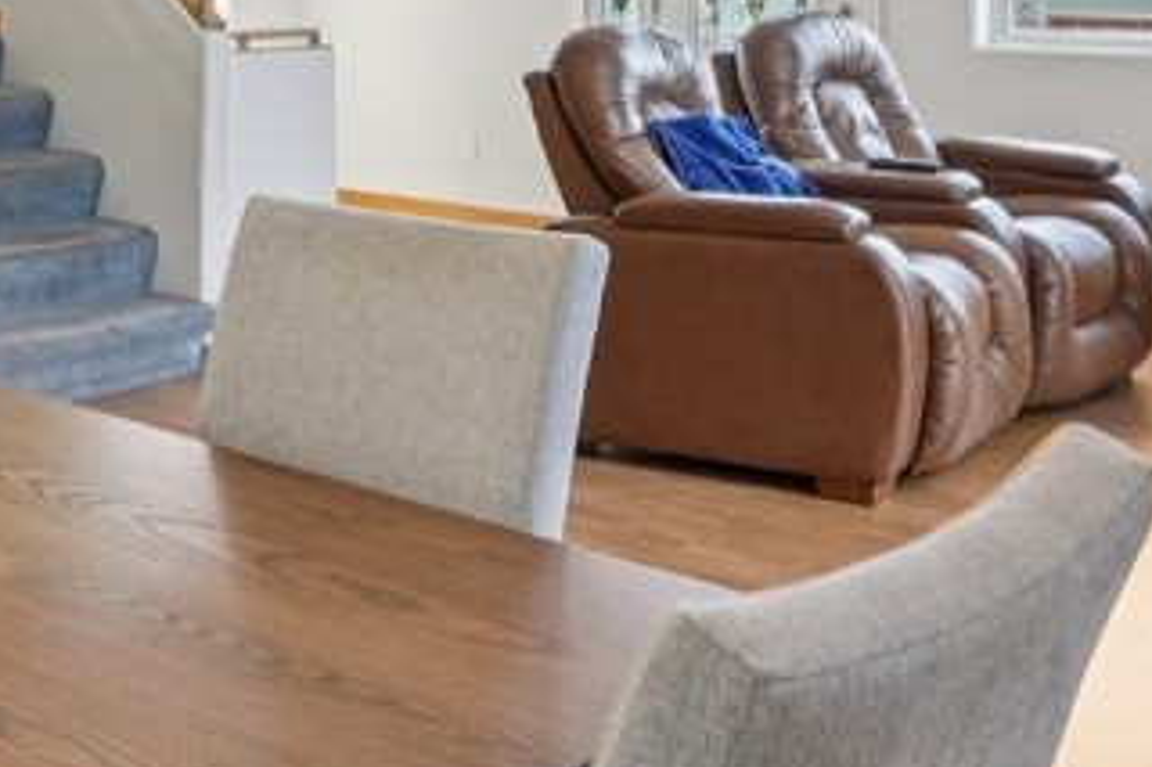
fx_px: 1727
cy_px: -72
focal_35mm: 54
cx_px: 302
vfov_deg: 23.5
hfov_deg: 36.1
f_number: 8
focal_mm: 10
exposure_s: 1/20
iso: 800
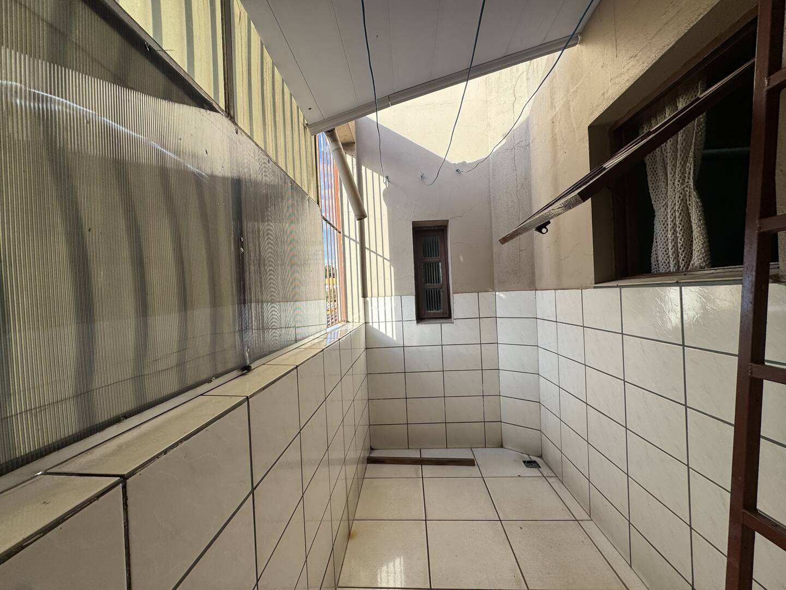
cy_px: 295
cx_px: 393
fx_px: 318
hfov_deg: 102.1
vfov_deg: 85.7
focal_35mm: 14
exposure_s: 1/407
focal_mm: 2.22
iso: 40
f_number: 2.2
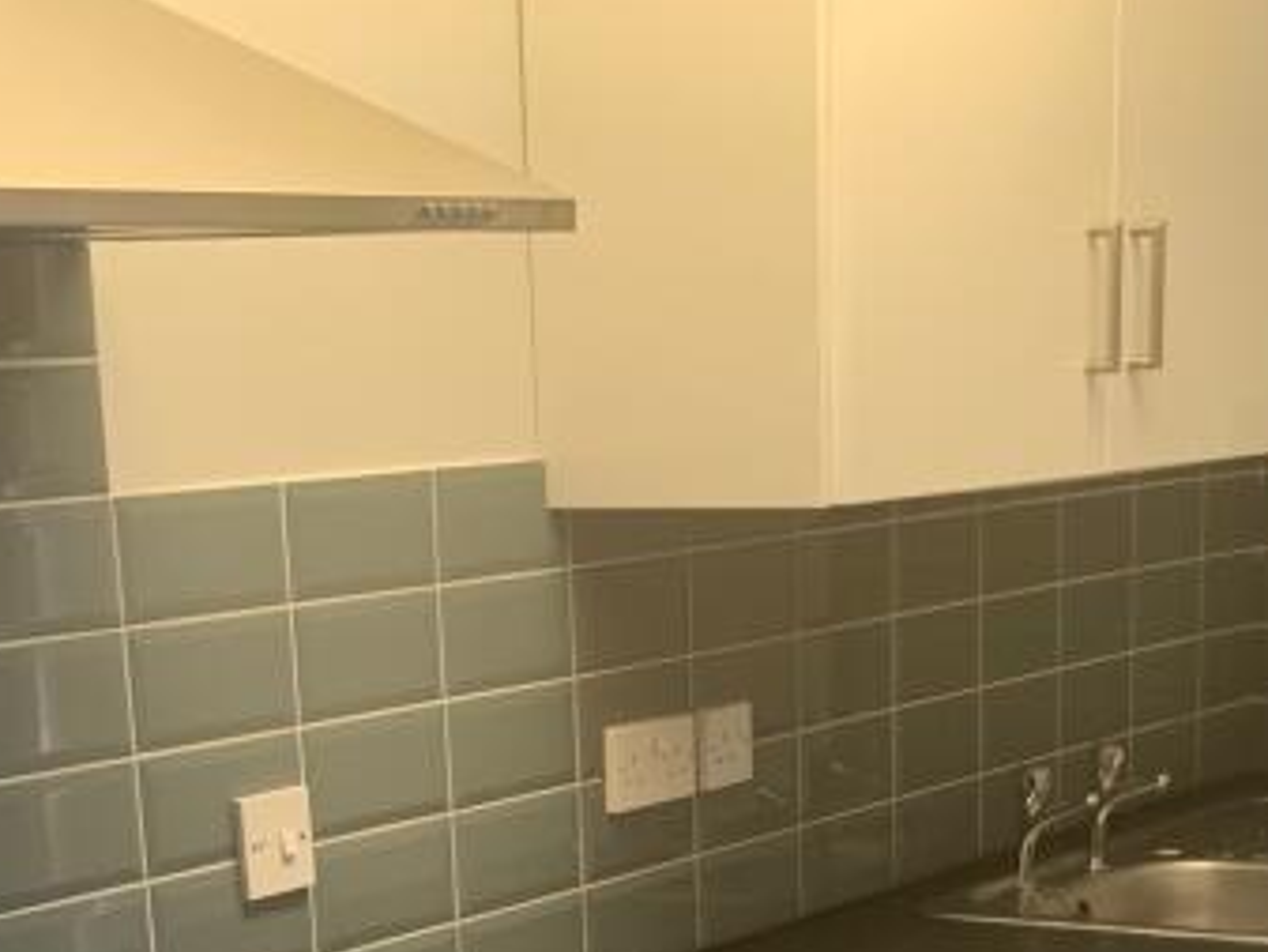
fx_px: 2895
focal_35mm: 79
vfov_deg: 17.4
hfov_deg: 24.7
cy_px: 1279
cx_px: 542
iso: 125
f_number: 1.8
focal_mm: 4.25
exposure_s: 1/50
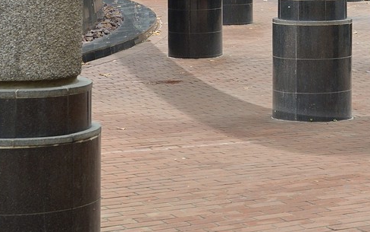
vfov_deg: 9.9
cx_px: 341
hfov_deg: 16.2
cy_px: -162
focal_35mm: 127
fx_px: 1281
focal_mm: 38
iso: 400
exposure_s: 1/200
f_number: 7.1
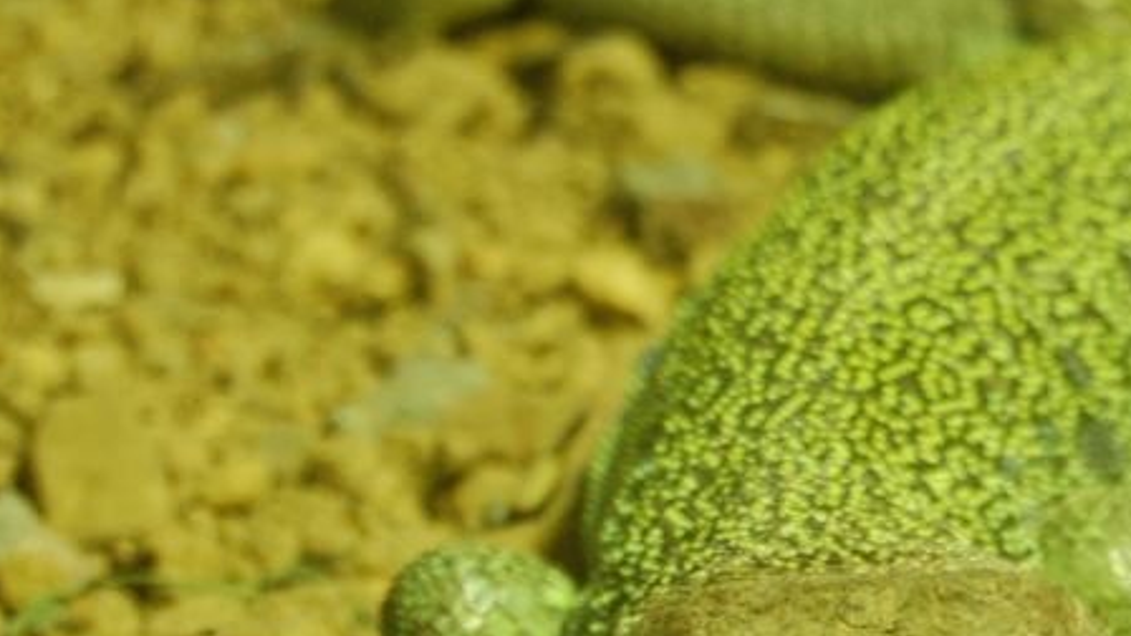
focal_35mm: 246
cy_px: 241
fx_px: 7392
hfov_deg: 8.7
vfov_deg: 4.9
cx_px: 1067
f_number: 5.6
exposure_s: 1/60
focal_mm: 55
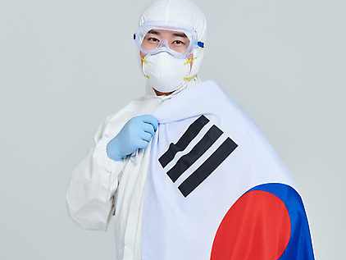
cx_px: 239
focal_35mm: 191
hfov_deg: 10.3
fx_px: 1910
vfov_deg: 7.8
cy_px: 138
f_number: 14
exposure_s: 1/125
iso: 100
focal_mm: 140
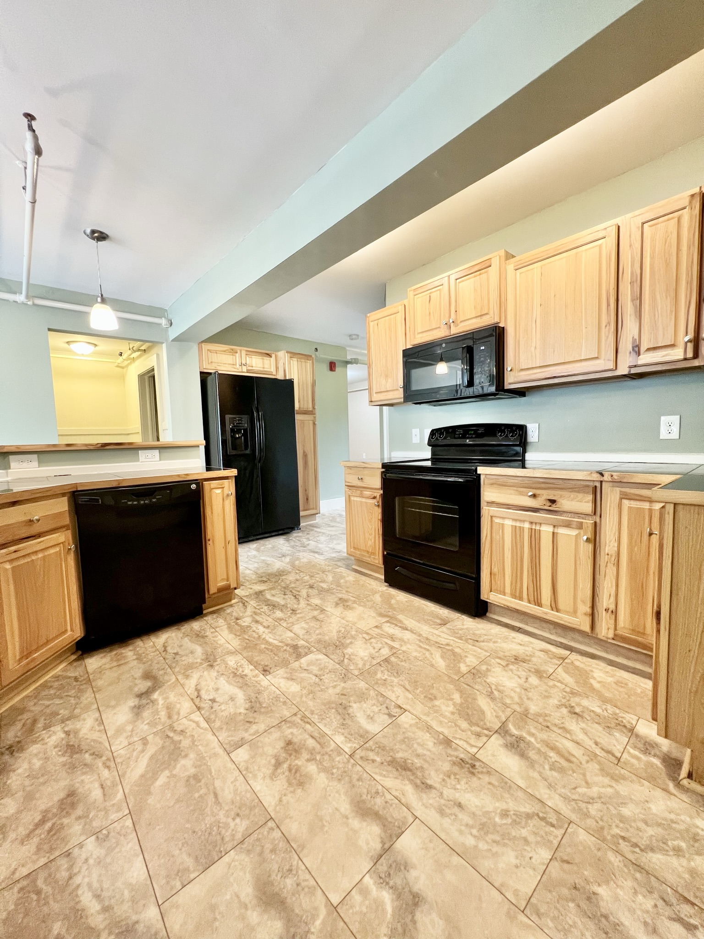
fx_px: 353
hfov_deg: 89.9
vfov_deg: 106.2
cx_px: 352
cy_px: 470
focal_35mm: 13
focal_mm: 1.57
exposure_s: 1/30
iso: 125
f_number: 1.8
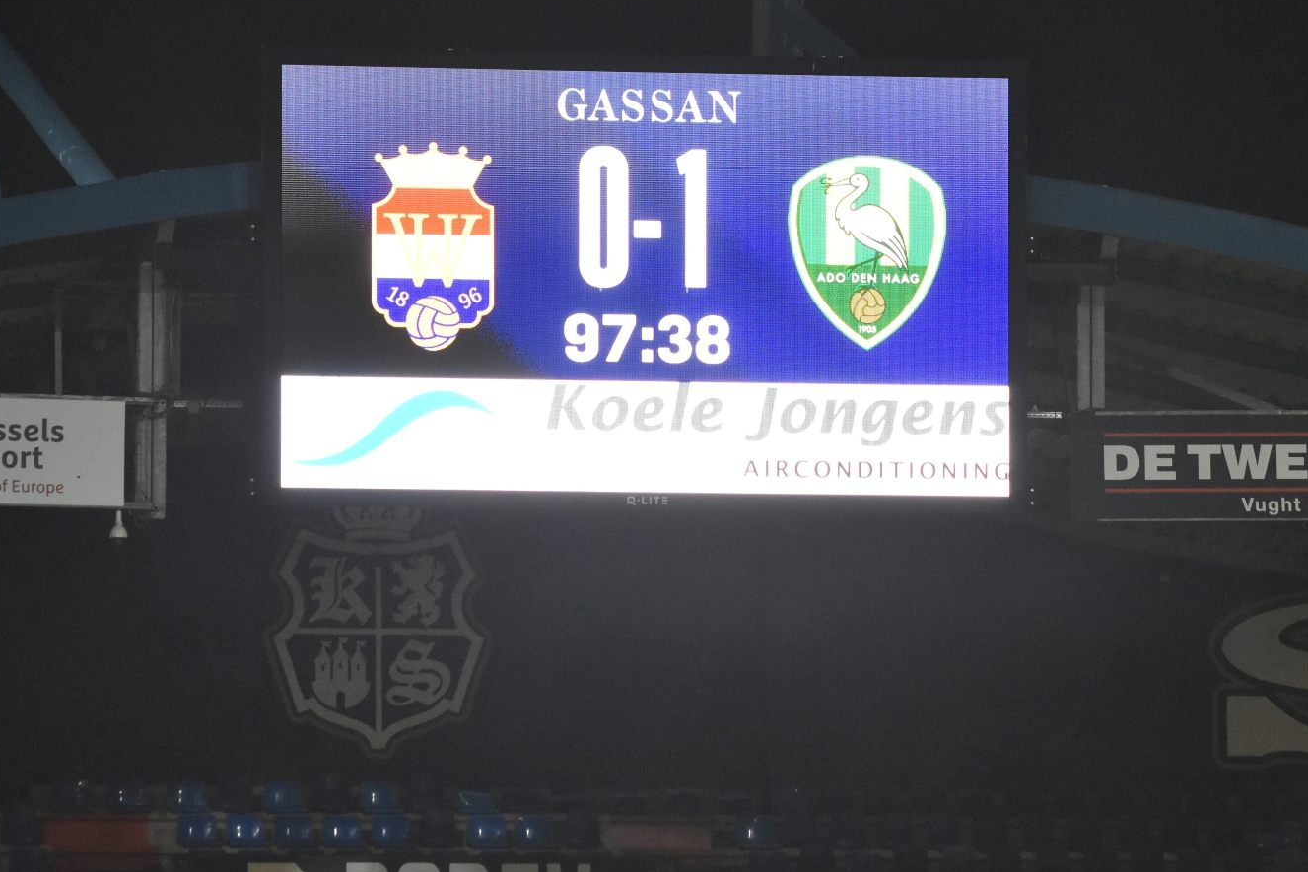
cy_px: 474
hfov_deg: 5.6
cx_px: 782
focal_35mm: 369
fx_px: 13408
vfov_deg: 3.7
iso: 3200
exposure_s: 1/640
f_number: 3.5
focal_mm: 170
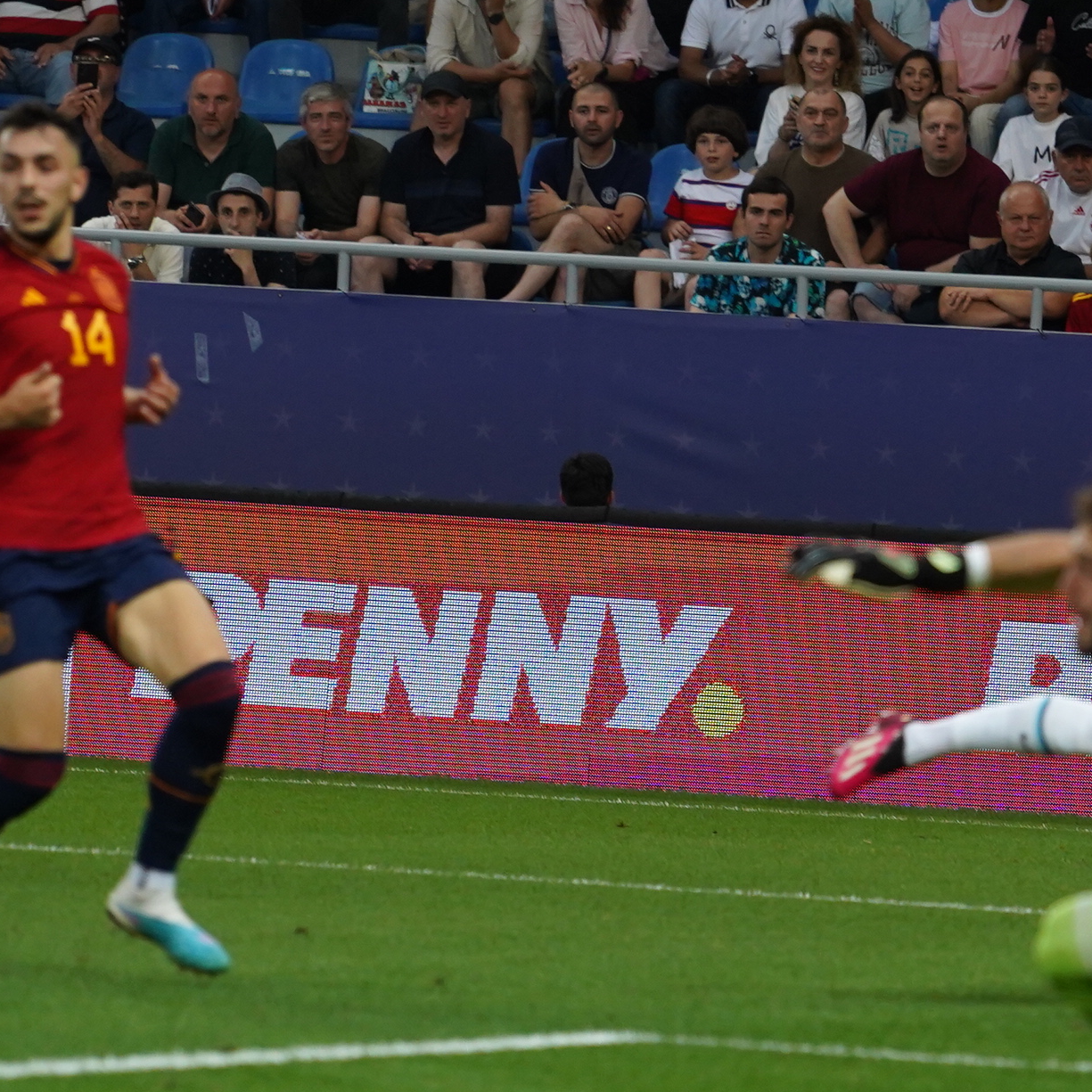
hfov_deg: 3.2
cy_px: 572
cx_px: 788
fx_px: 19487
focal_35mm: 546
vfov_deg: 3.2
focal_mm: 200
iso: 2000
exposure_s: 1/1000
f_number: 4
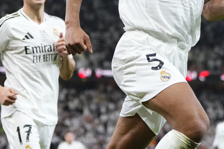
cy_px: -19
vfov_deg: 6.5
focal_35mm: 211
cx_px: 155
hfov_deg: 9.7
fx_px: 1313
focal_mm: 70
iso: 2500
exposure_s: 1/1600
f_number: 2.8
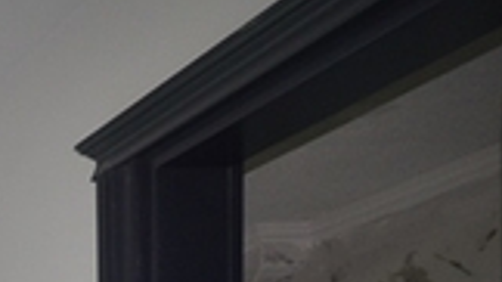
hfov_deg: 19.6
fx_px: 931
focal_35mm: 70
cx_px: -460
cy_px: 583
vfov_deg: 14.1
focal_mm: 10
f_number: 7.1
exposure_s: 1/80
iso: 400
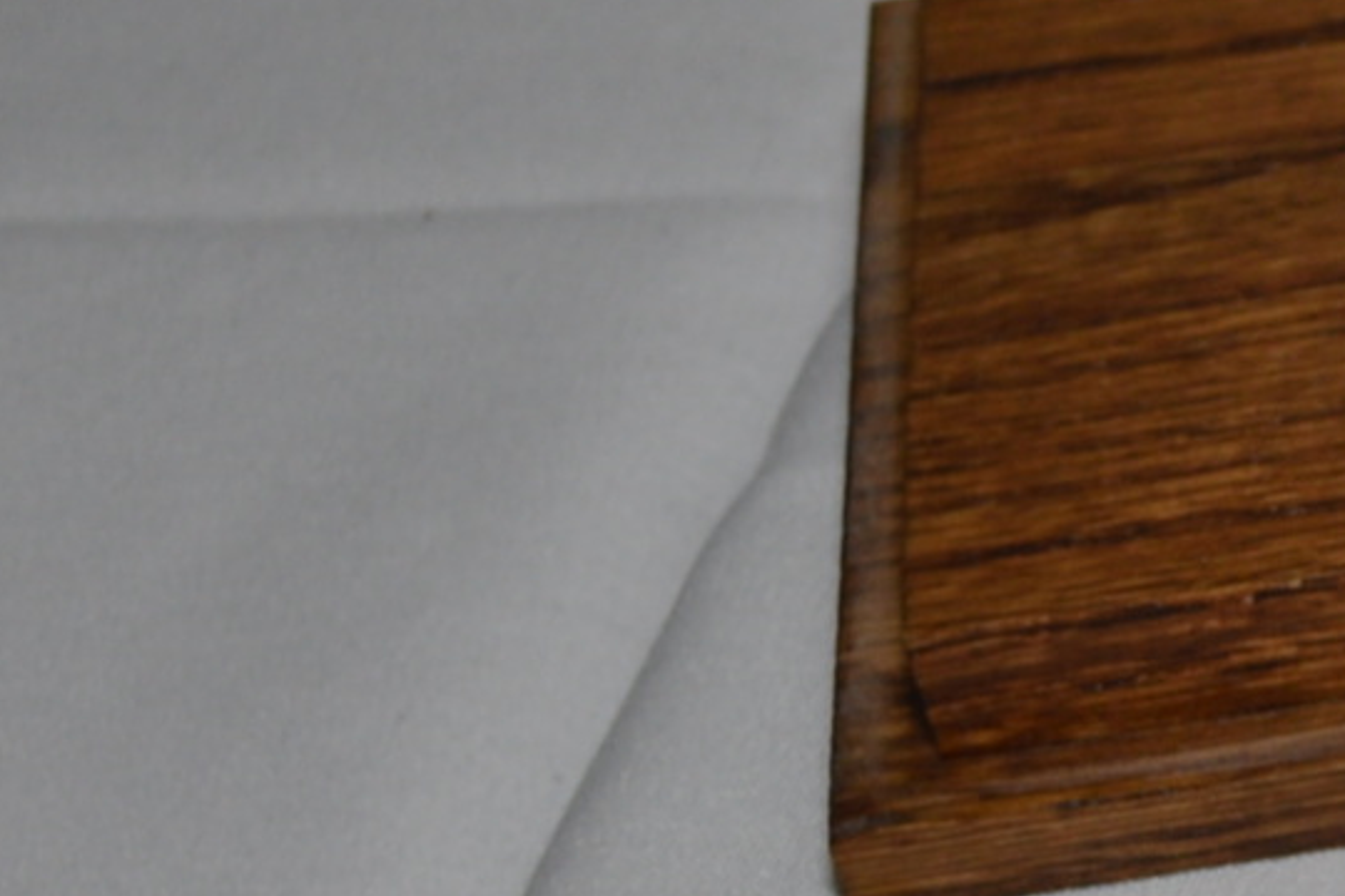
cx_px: 3609
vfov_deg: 6.3
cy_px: 1317
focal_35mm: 217
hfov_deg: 8.4
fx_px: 8107
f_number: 8
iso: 100
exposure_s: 1/60
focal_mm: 26
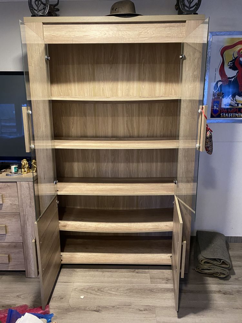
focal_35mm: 26
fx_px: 242
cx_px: 121
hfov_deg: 53.1
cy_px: 162
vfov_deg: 67.3
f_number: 1.8
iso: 500
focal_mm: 4.25
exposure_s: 1/25
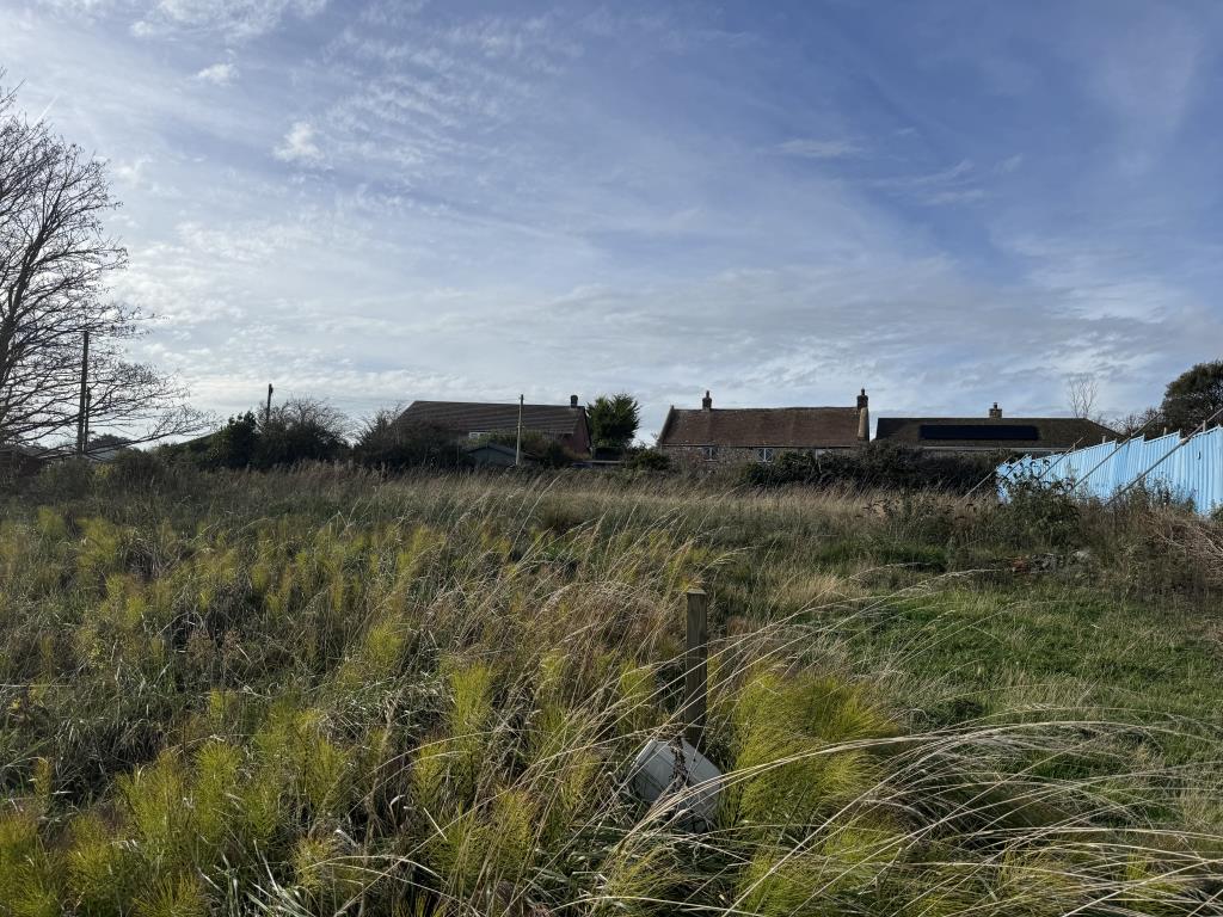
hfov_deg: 71.6
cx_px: 612
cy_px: 458
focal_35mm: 24
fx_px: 848
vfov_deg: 56.8
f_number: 1.78
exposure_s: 1/7092
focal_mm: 6.76
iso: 80
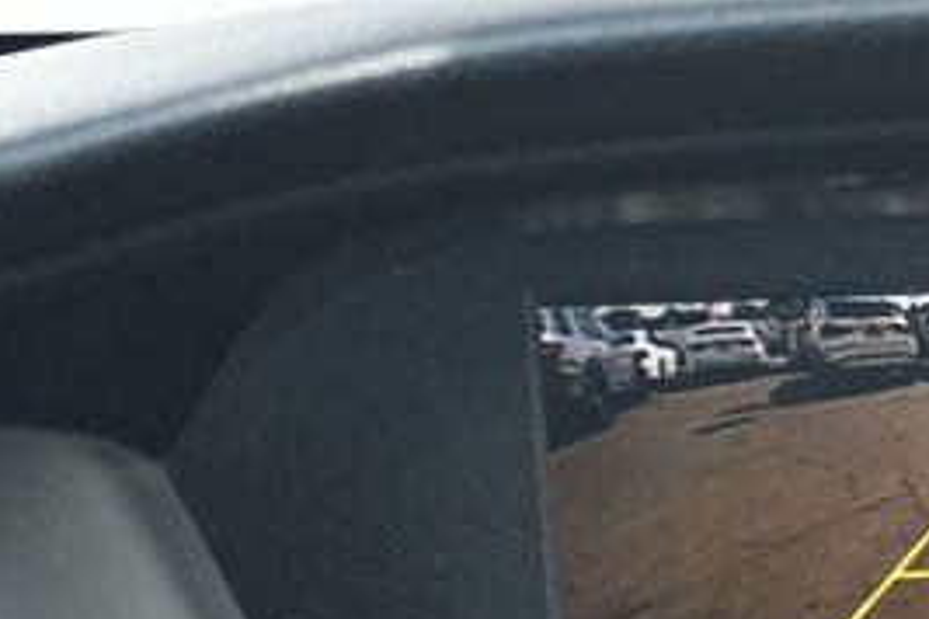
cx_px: 1103
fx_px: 3437
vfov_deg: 10.2
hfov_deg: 14.9
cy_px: 626
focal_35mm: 133
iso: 560
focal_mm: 37
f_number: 5.3
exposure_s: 1/125
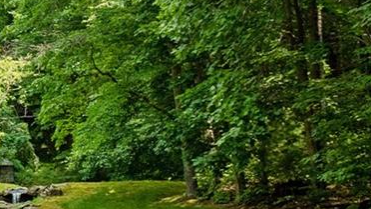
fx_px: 964
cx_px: -345
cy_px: 158
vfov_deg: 12.3
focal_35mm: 98
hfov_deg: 16.9
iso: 320
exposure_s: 1/640
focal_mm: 17
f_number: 7.1
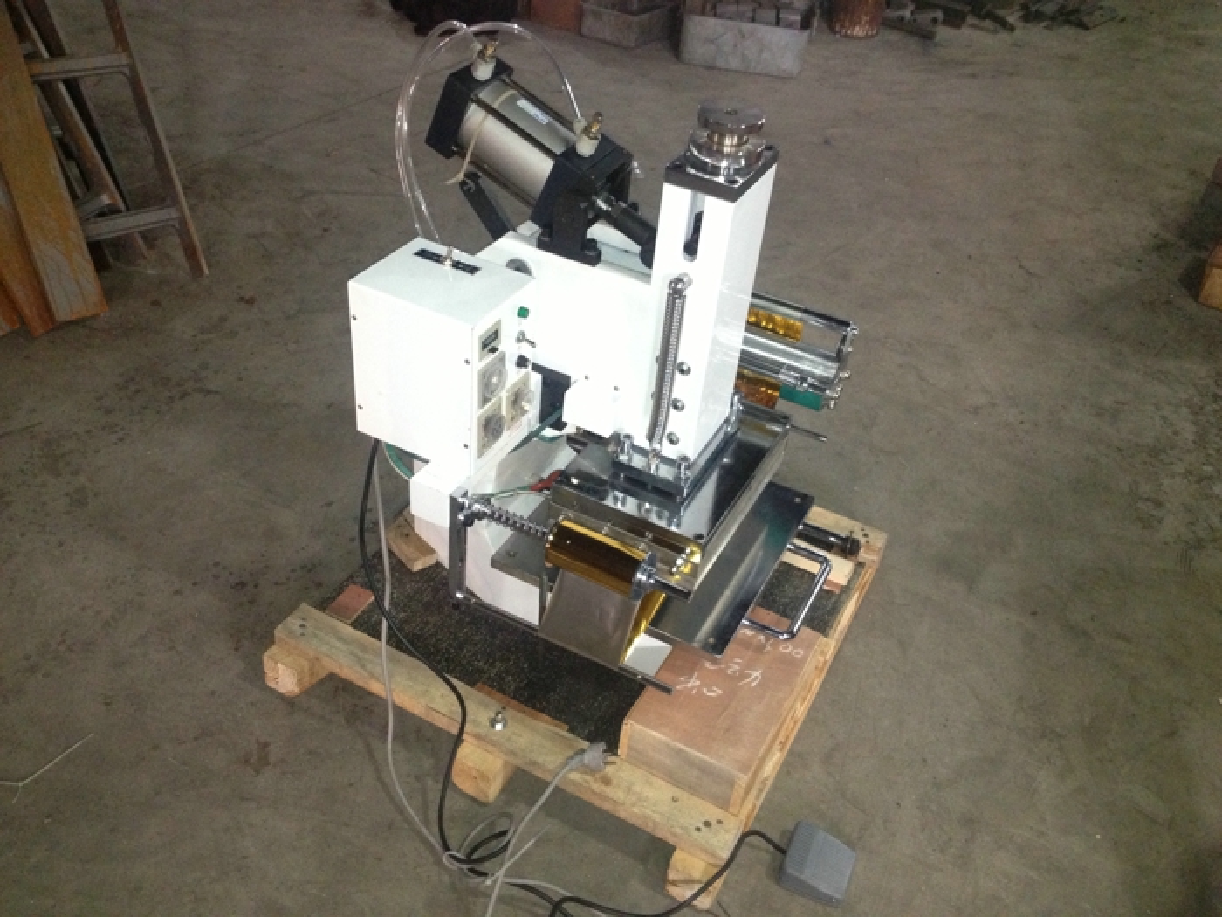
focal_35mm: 35
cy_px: 458
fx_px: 1236
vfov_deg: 40.7
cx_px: 611
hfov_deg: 52.6
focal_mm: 4.28
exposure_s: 1/20
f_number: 2.4
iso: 320
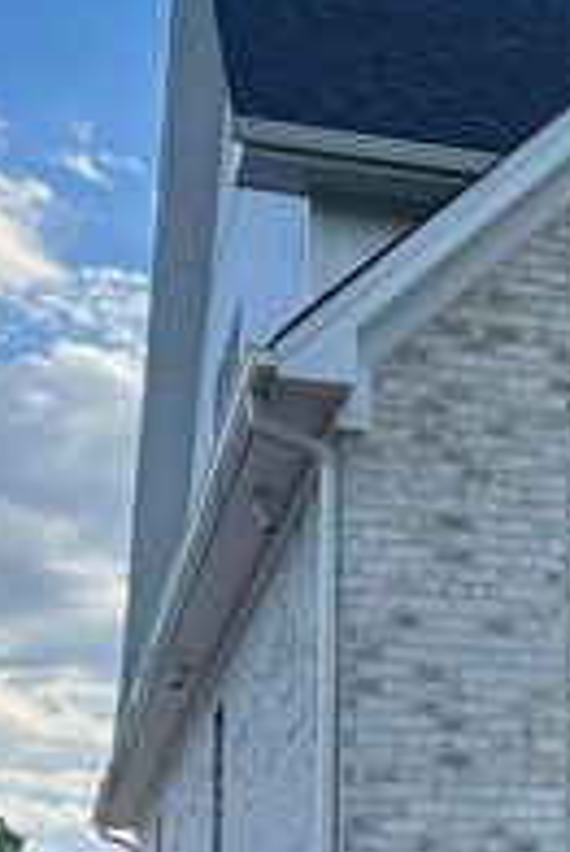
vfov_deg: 21.7
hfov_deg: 13.5
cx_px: 992
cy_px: 737
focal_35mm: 92
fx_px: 2181
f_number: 1.5
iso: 50
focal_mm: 5.7
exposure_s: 1/1751
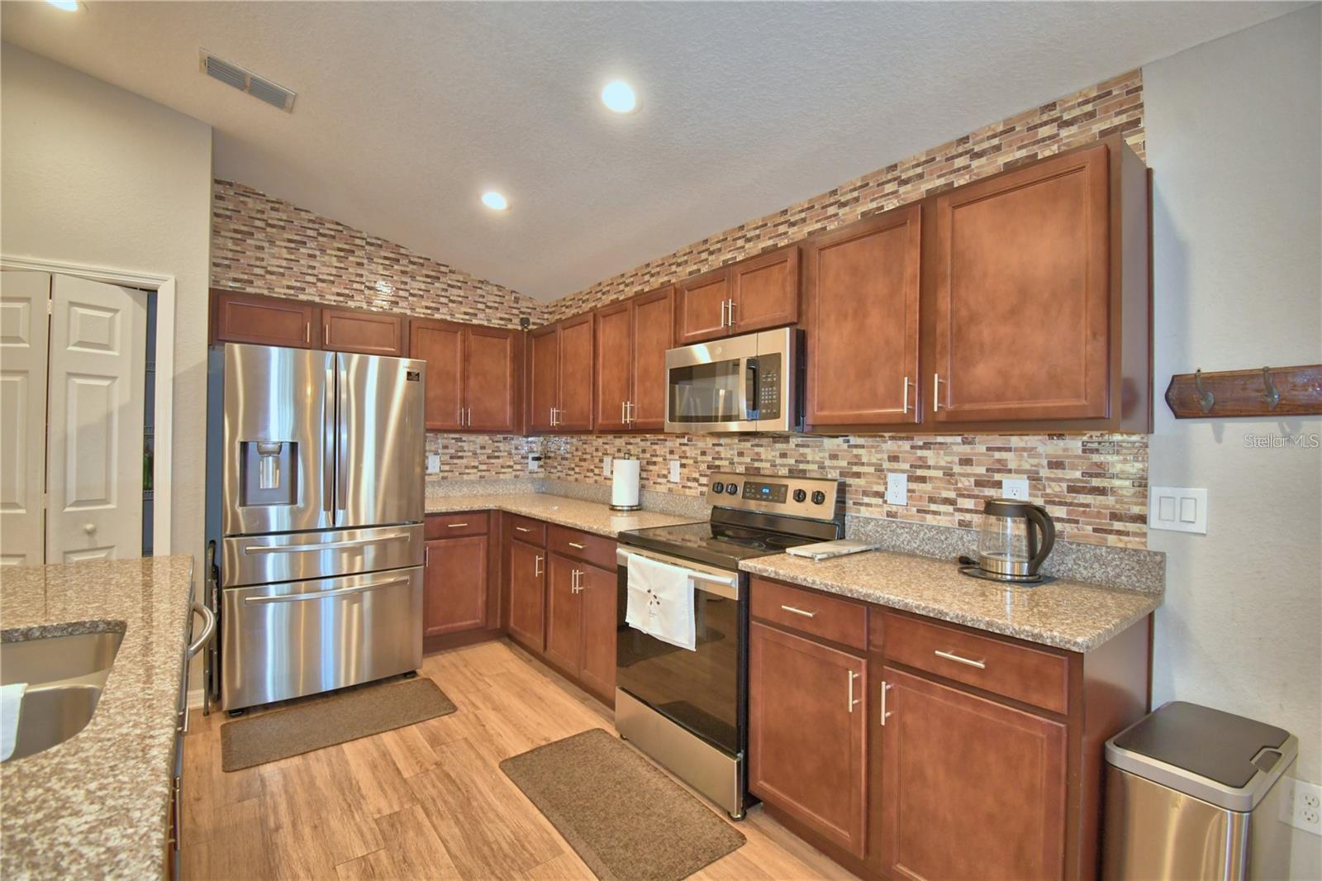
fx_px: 551
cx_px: 661
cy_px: 440
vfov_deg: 77.3
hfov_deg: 100.4
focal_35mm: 15
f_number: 4.5
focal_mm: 10
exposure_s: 1/30
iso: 800
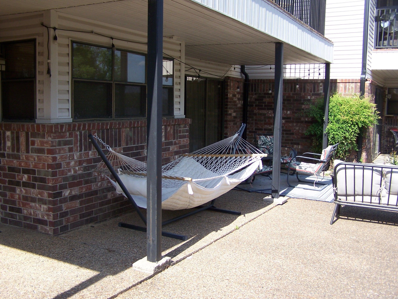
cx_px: 199
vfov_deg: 37.7
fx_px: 437
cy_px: 150
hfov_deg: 49.0
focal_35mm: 38
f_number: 2.8
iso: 80
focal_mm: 6.3
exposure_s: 1/500
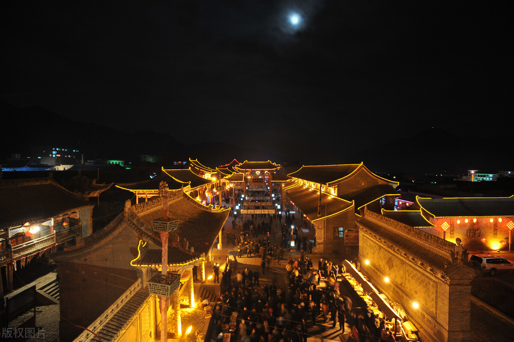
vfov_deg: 70.4
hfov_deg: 93.3
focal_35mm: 17
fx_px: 243
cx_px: 257
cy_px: 171
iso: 640
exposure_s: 1/2
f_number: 4
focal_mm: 17
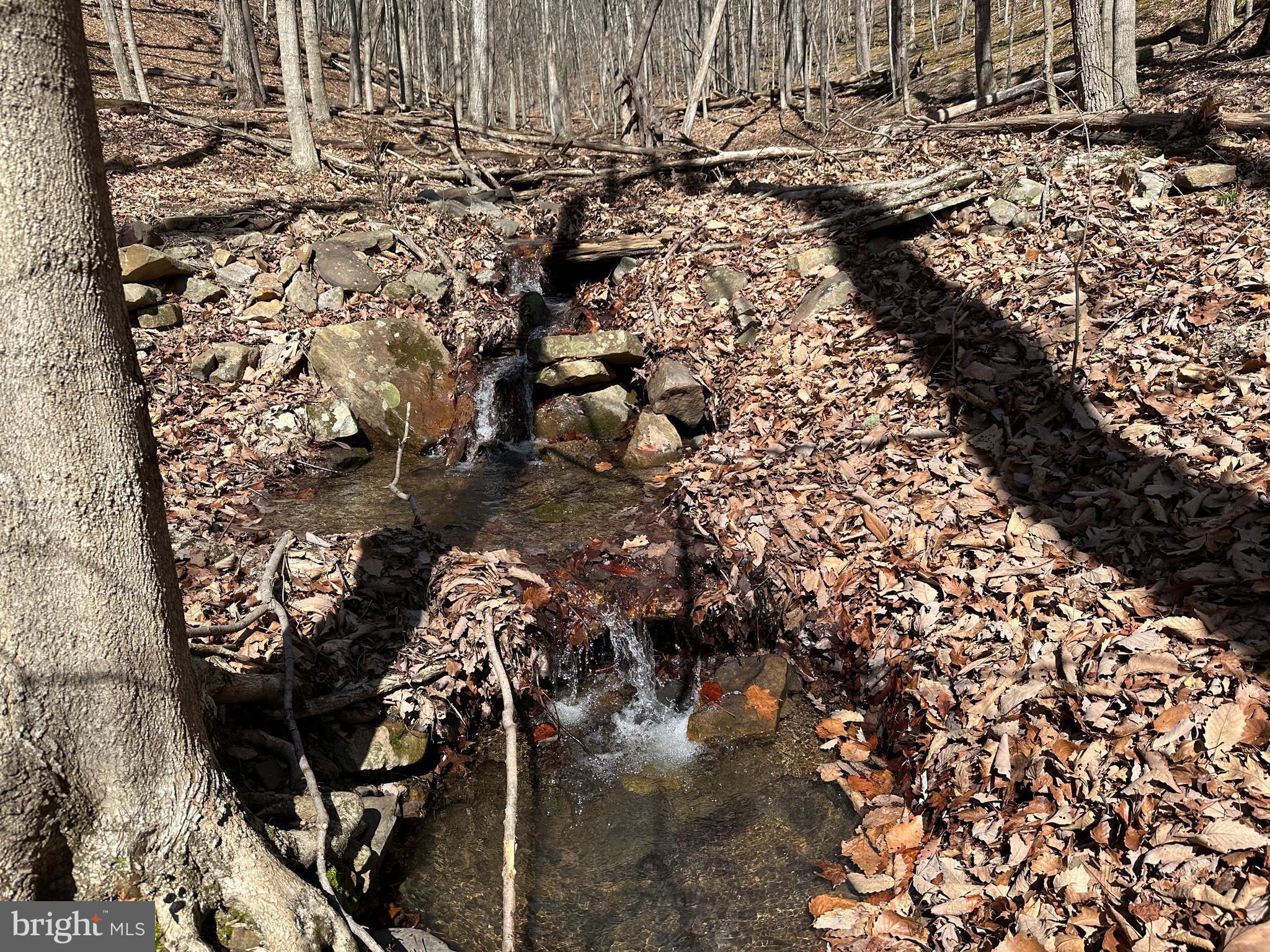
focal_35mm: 24
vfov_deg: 56.8
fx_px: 881
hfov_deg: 71.6
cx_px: 635
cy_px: 476
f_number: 1.78
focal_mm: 6.86
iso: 80
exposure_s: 1/2469
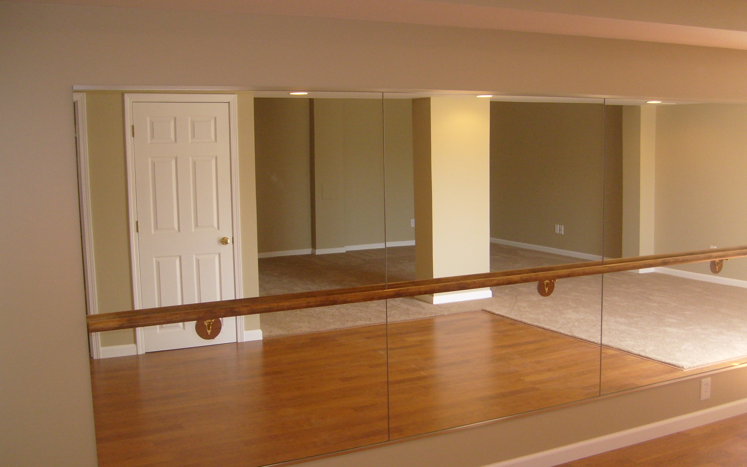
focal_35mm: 38
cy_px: 239
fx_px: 774
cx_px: 370
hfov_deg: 51.5
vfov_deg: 33.6
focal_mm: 5.8
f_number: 2.8
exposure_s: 1/45
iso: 100
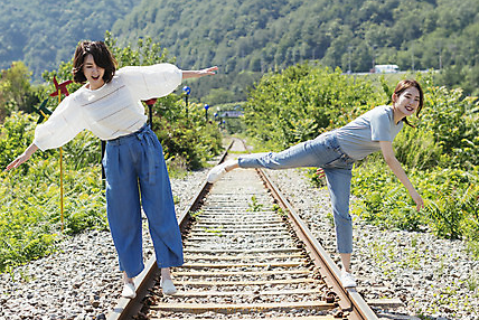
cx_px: 267
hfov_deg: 28.8
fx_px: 932
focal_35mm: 70
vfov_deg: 19.5
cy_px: 154
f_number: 3.2
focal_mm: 50
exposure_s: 1/1250
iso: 100
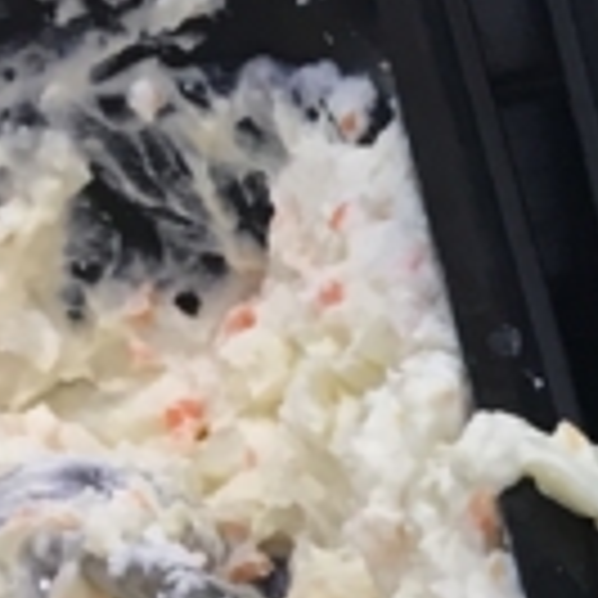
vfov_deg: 8.7
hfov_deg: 7.8
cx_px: 1727
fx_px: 3870
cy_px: 859
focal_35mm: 198
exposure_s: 1/30
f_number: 2.2
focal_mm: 4.15
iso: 25
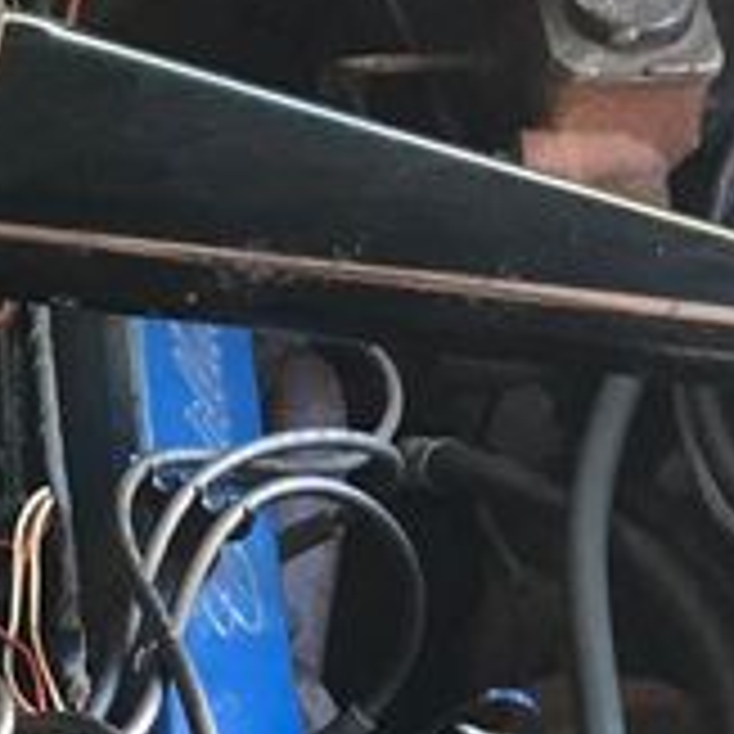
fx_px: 2327
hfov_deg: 17.7
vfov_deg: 17.4
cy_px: 761
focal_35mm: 97
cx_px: 108
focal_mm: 3.99
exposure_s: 1/13
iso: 100
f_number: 1.8
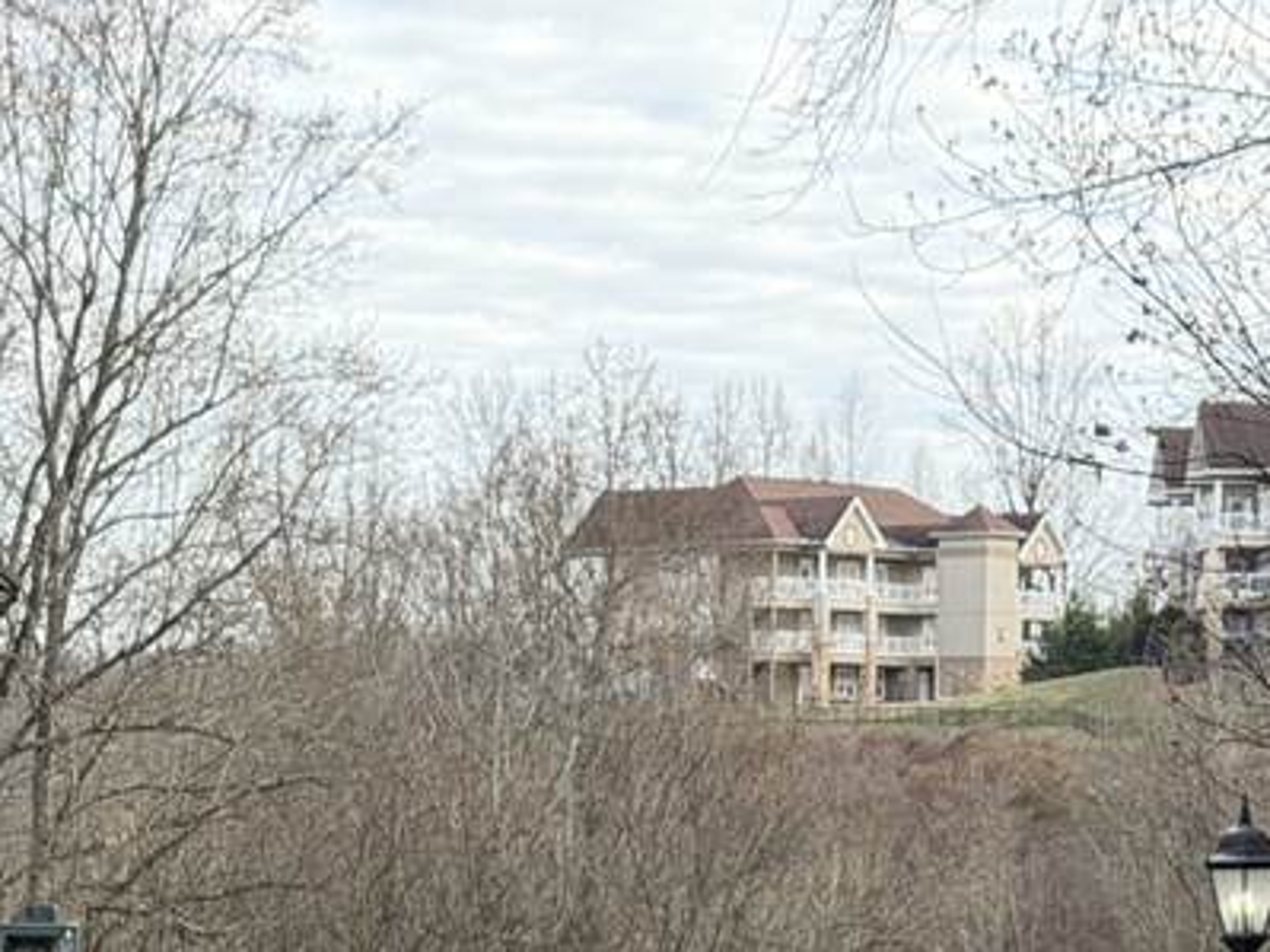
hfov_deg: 12.8
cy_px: 1465
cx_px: 404
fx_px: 5648
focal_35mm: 154
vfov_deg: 9.3
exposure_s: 1/583
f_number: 1.78
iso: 100
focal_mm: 6.76
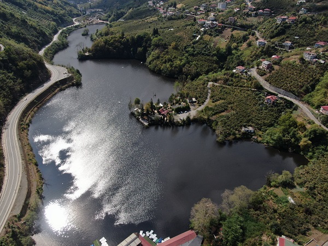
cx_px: 164
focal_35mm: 24
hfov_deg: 71.6
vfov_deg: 56.8
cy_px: 123
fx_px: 227
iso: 100
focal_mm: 4.39
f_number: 2.8
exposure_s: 1/1600
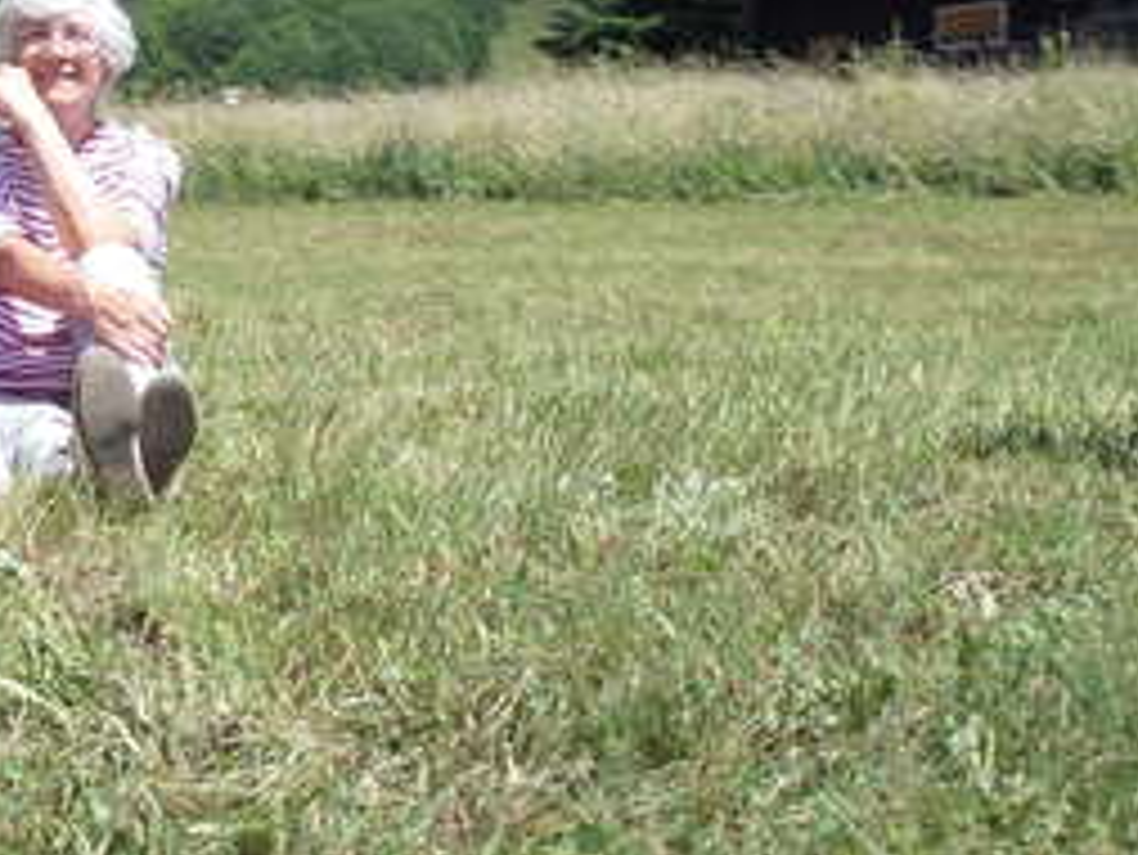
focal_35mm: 90
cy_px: 252
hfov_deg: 21.2
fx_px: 2960
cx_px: 76
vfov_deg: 16.4
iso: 80
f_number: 6.2
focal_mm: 5.3
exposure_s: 1/250
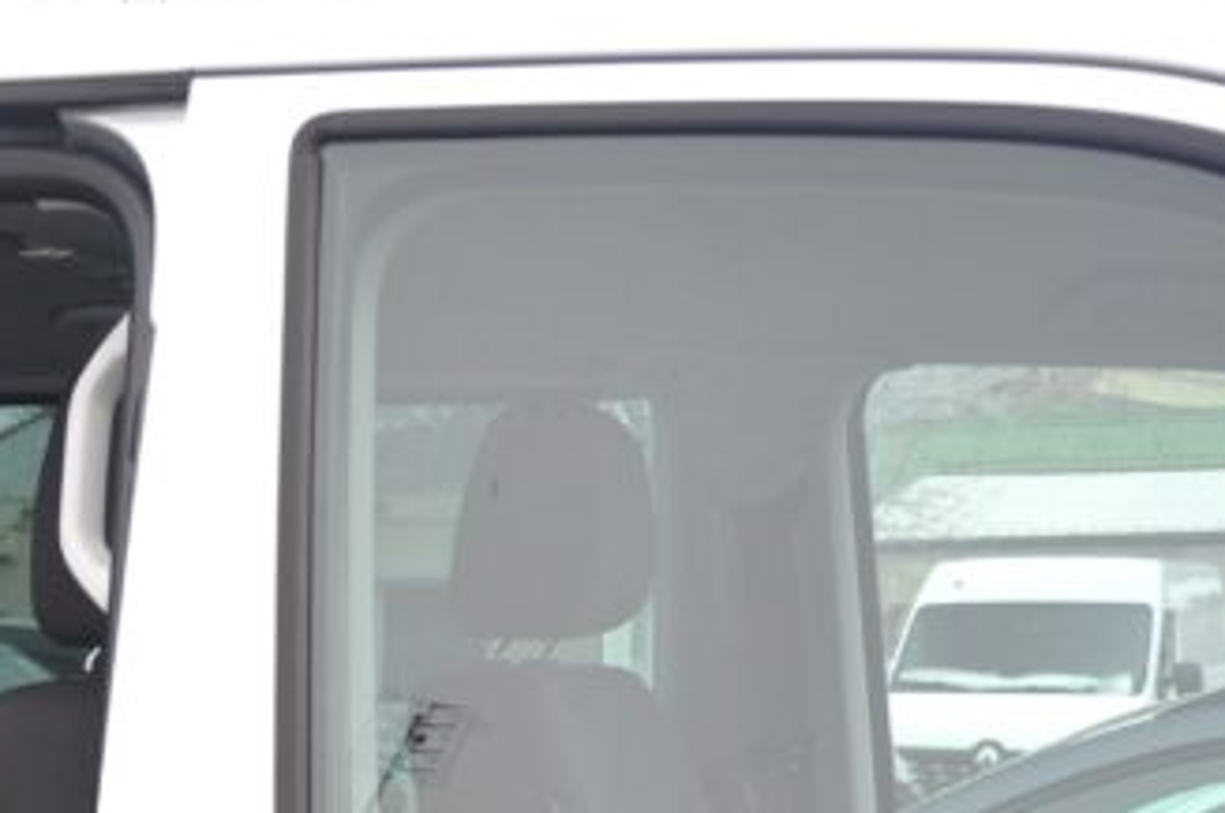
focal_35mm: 99
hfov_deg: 18.7
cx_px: -521
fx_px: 3349
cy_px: 1158
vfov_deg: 13.2
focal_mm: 21
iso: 500
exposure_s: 1/125
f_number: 5.6
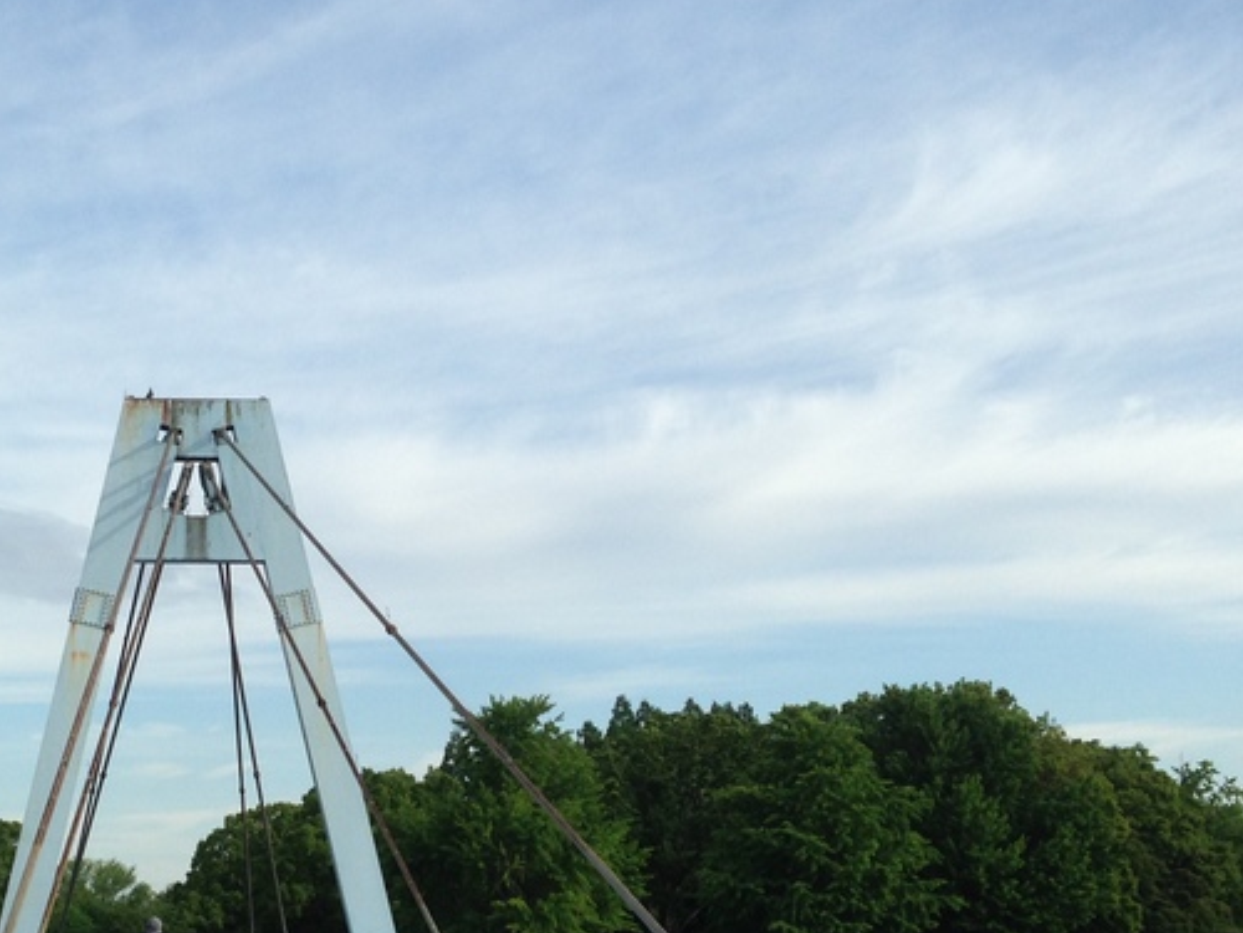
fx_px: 2370
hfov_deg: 28.9
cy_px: 567
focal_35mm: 66
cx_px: 306
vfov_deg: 22.2
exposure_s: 1/1391
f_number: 2.4
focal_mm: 4.12
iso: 50
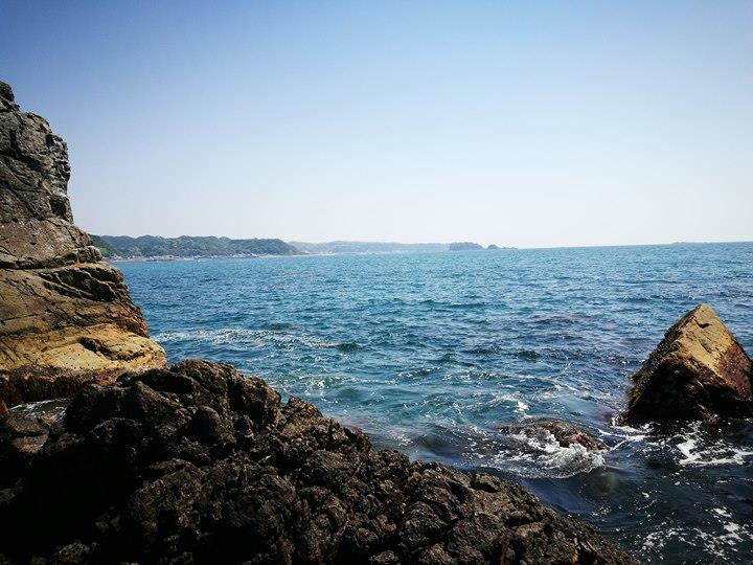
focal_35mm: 27
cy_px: 282
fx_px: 587
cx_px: 376
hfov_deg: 65.3
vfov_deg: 51.4
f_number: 2.2
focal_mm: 4.5
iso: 50
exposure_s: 1/924
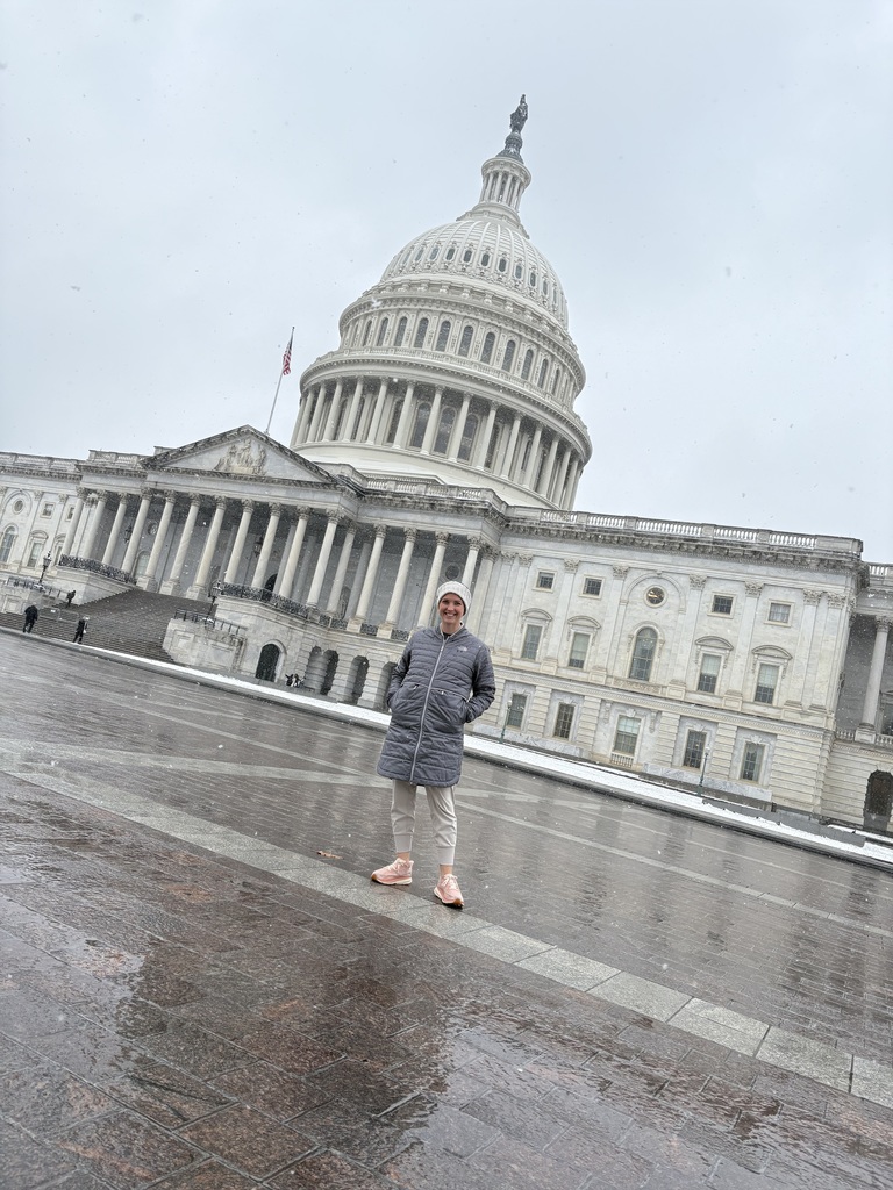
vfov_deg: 67.3
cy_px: 595
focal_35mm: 26
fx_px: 894
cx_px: 446
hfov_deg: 53.1
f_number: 1.6
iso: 50
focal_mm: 5.96
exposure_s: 1/1667
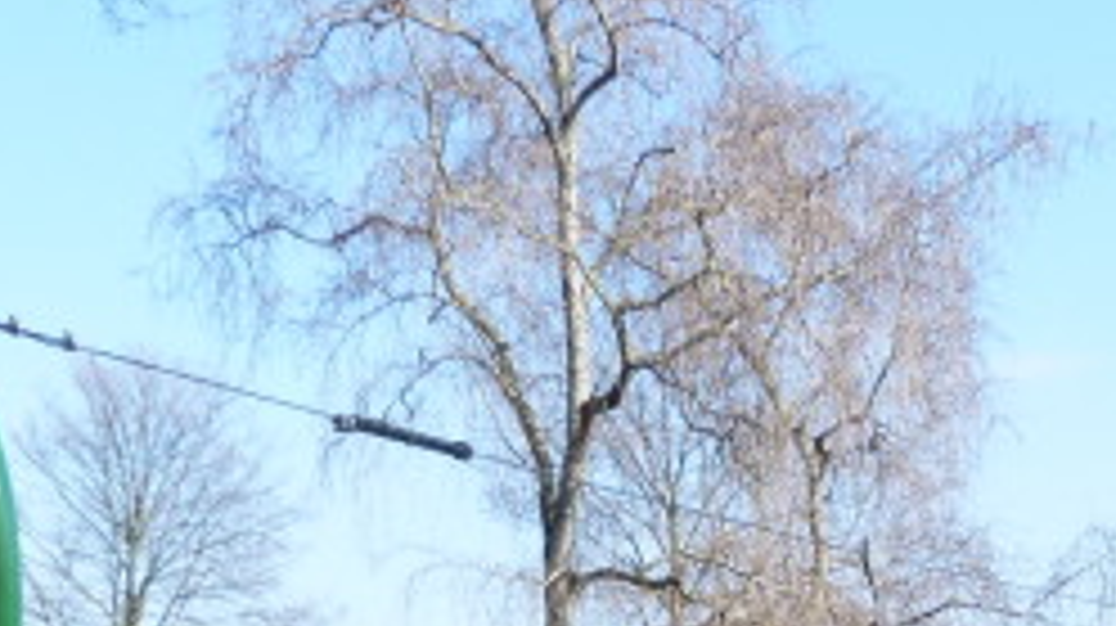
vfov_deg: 12.5
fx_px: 2602
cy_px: 1117
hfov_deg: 23.8
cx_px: 909
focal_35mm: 88
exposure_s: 1/250
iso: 125
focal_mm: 4.5
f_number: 4
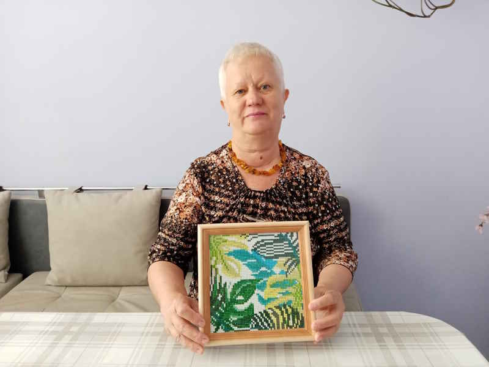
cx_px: 244
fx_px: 367
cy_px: 184
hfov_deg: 67.3
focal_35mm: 26
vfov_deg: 53.1
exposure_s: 1/25
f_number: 1.8
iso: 217
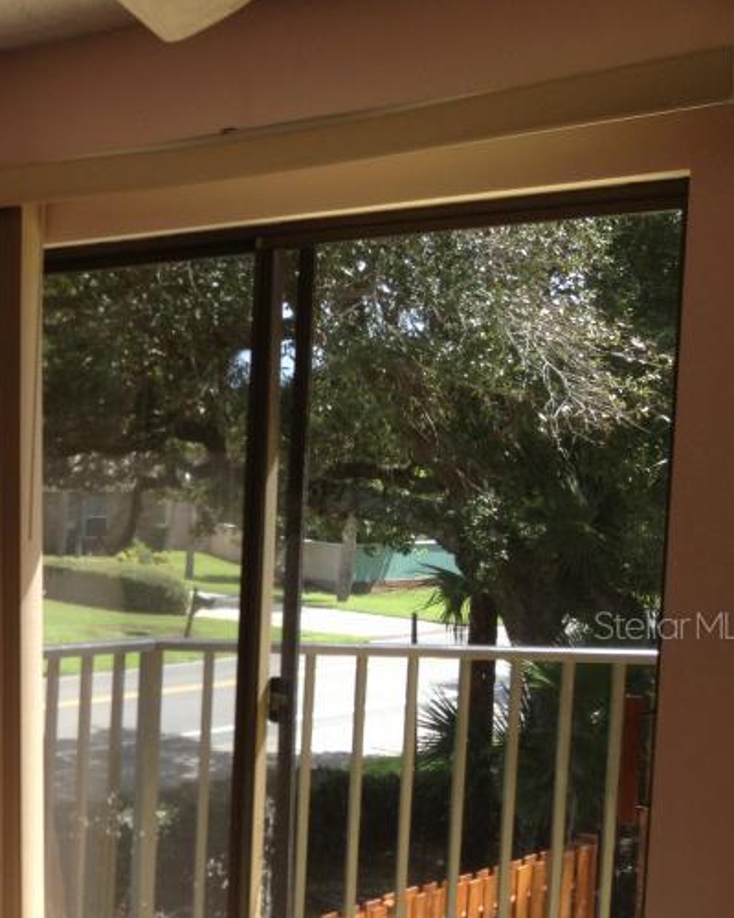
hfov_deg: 20.3
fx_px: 1901
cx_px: -172
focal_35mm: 70
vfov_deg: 27.0
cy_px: 624
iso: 50
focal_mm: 4.28
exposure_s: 1/280
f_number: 2.4
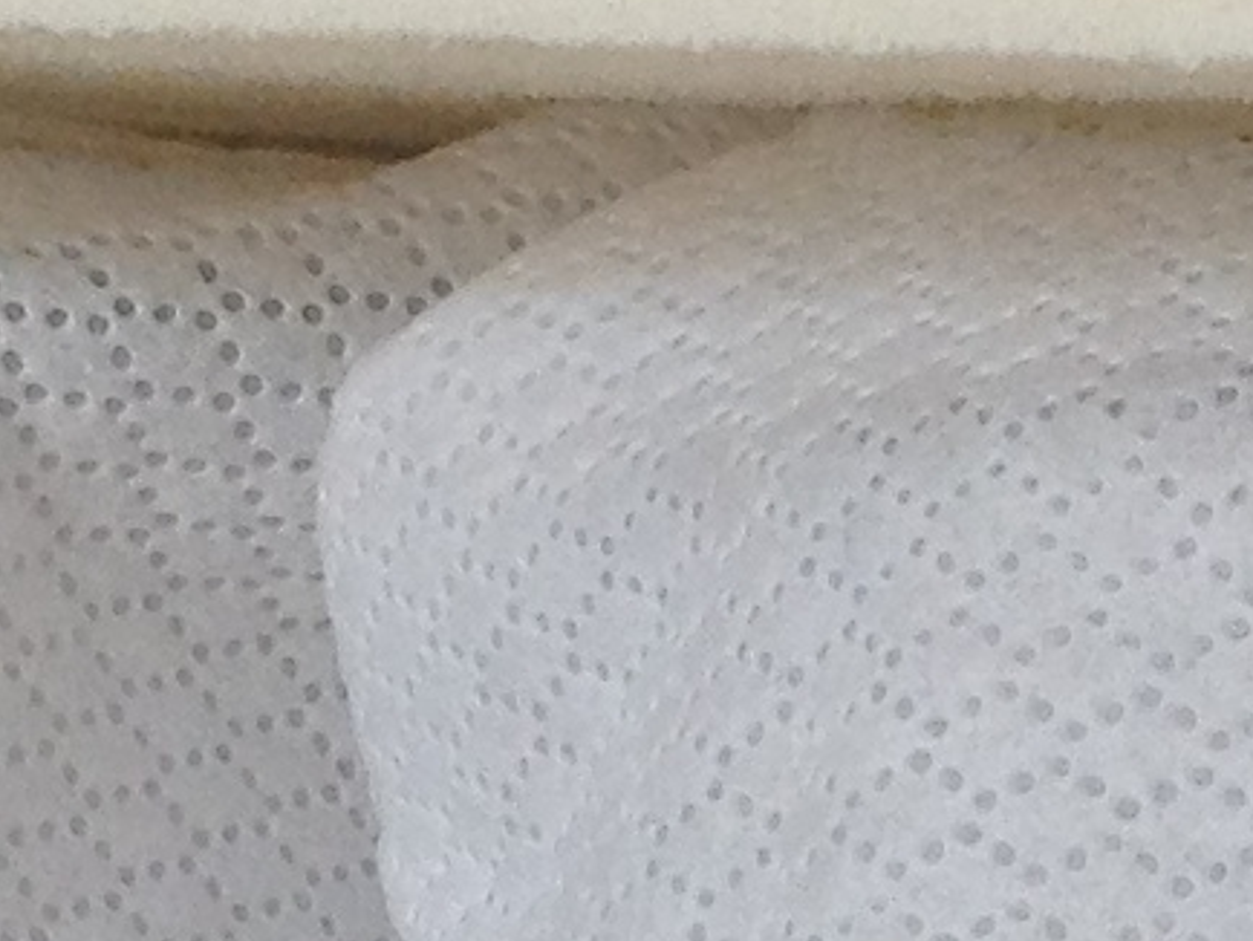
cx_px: 2240
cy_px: 1712
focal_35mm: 263
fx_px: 9525
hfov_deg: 7.3
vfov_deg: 5.6
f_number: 2.4
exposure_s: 1/223
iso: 64
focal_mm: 4.28
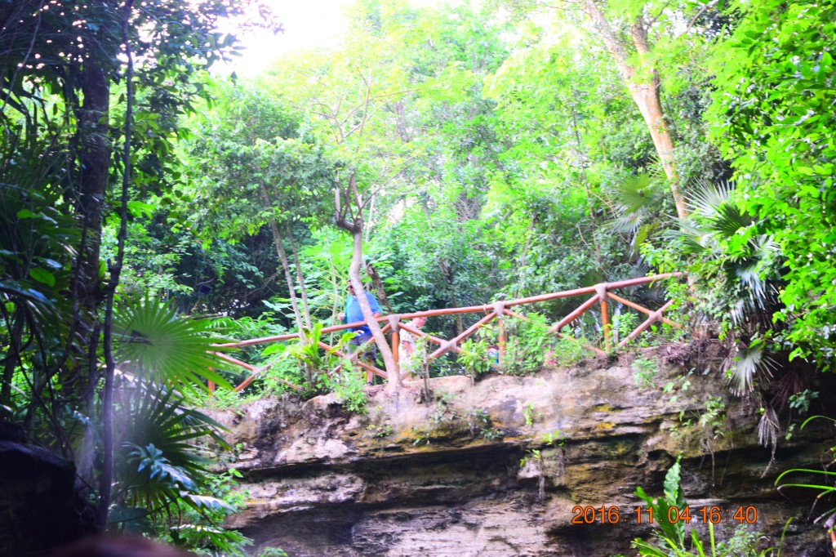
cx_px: 418
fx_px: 1915
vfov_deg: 16.5
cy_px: 278
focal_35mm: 82
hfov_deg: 24.6
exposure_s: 1/60
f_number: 5.6
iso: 800
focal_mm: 55
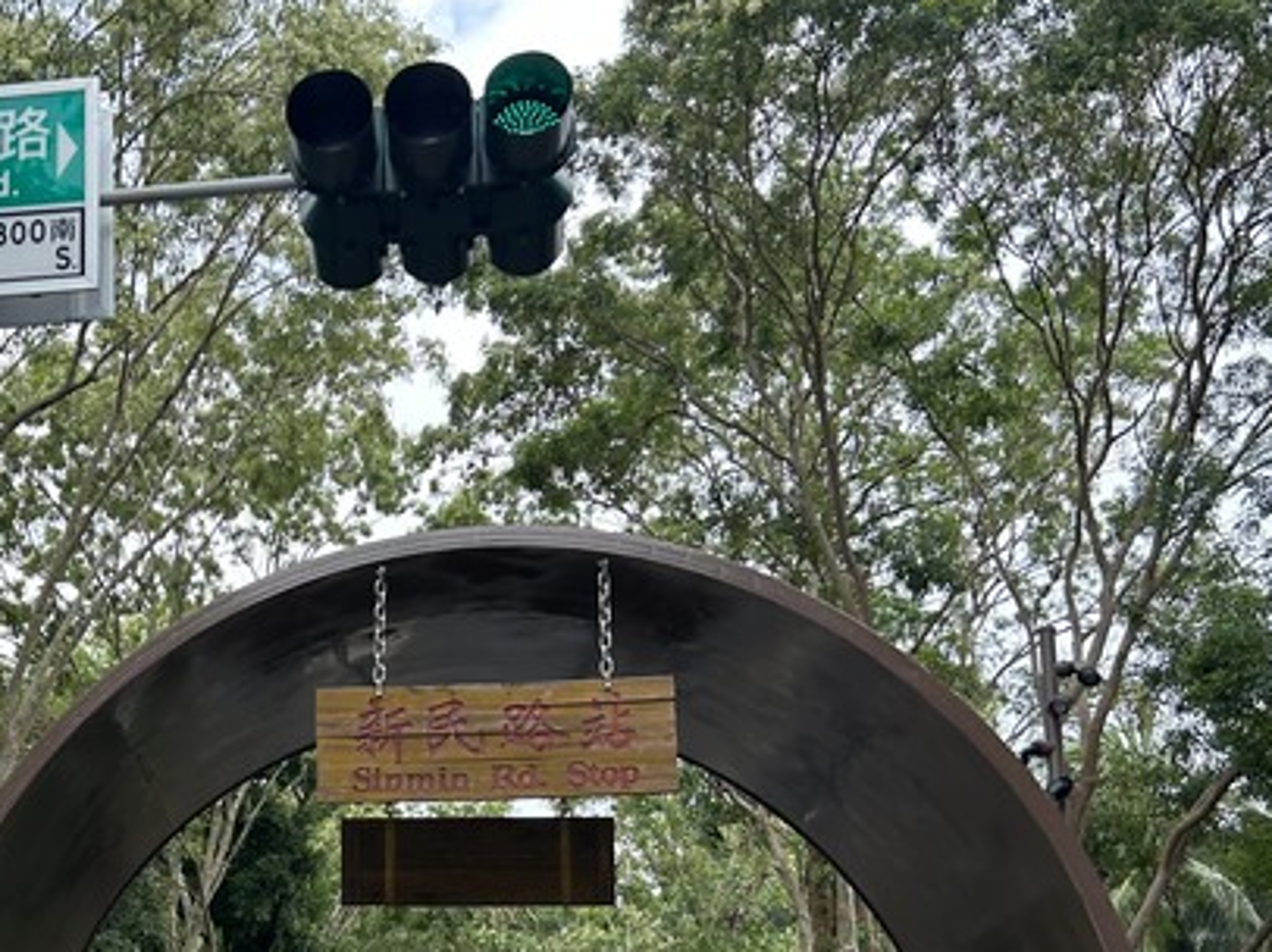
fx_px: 1836
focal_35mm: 50
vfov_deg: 28.0
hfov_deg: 36.7
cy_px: 847
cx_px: 235
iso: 50
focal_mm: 5.7
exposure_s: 1/1135
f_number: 1.5
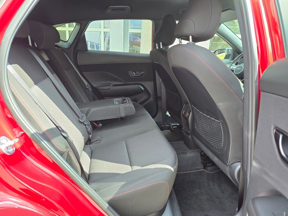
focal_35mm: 23
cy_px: 108
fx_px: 191
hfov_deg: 73.9
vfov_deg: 58.9
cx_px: 144
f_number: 1.7
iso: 125
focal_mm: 6.3
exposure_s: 1/180
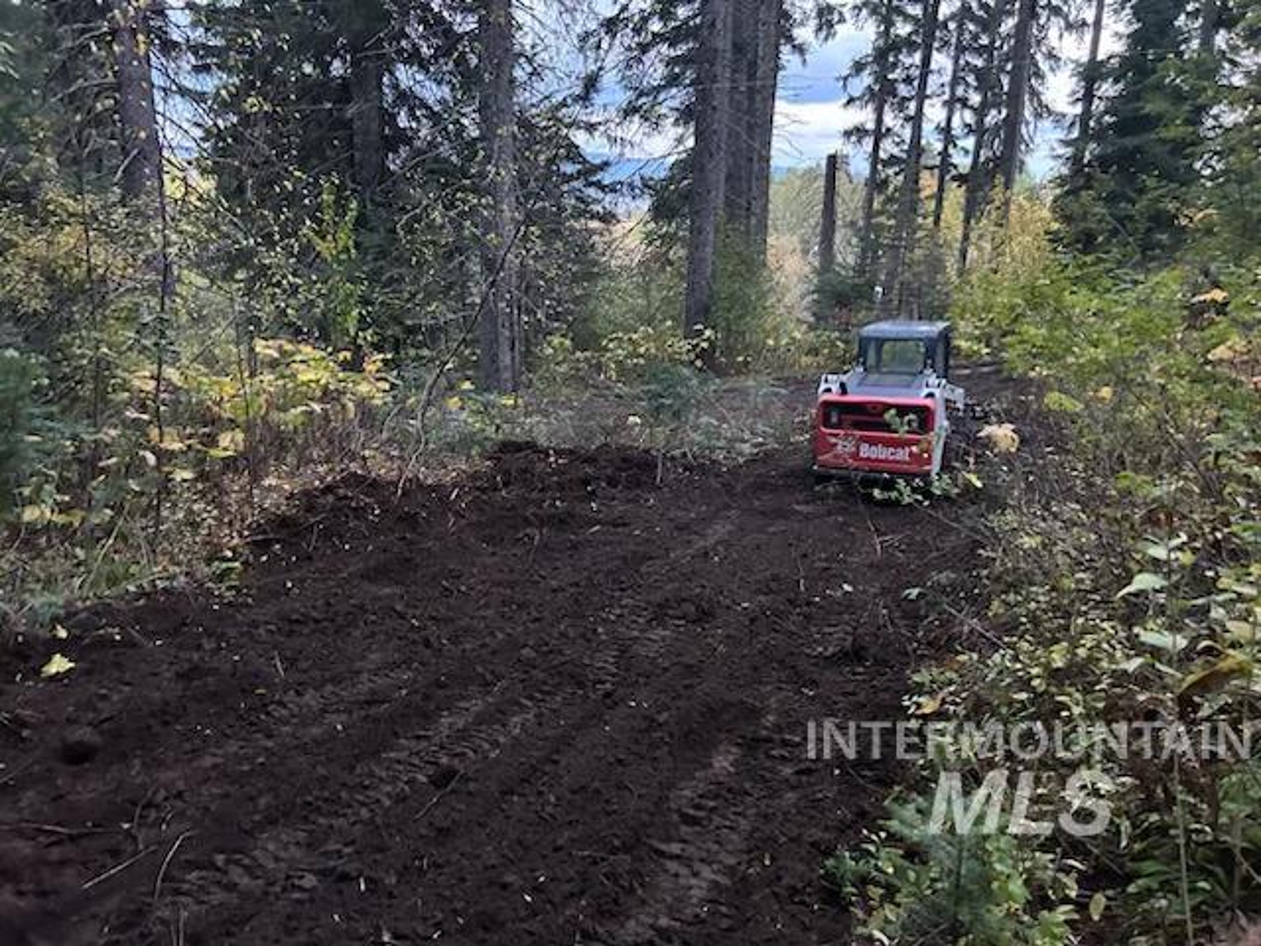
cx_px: 630
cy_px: 473
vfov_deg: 53.1
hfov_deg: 67.3
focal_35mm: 26
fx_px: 947
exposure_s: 1/30
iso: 640
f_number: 1.5
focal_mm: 5.7
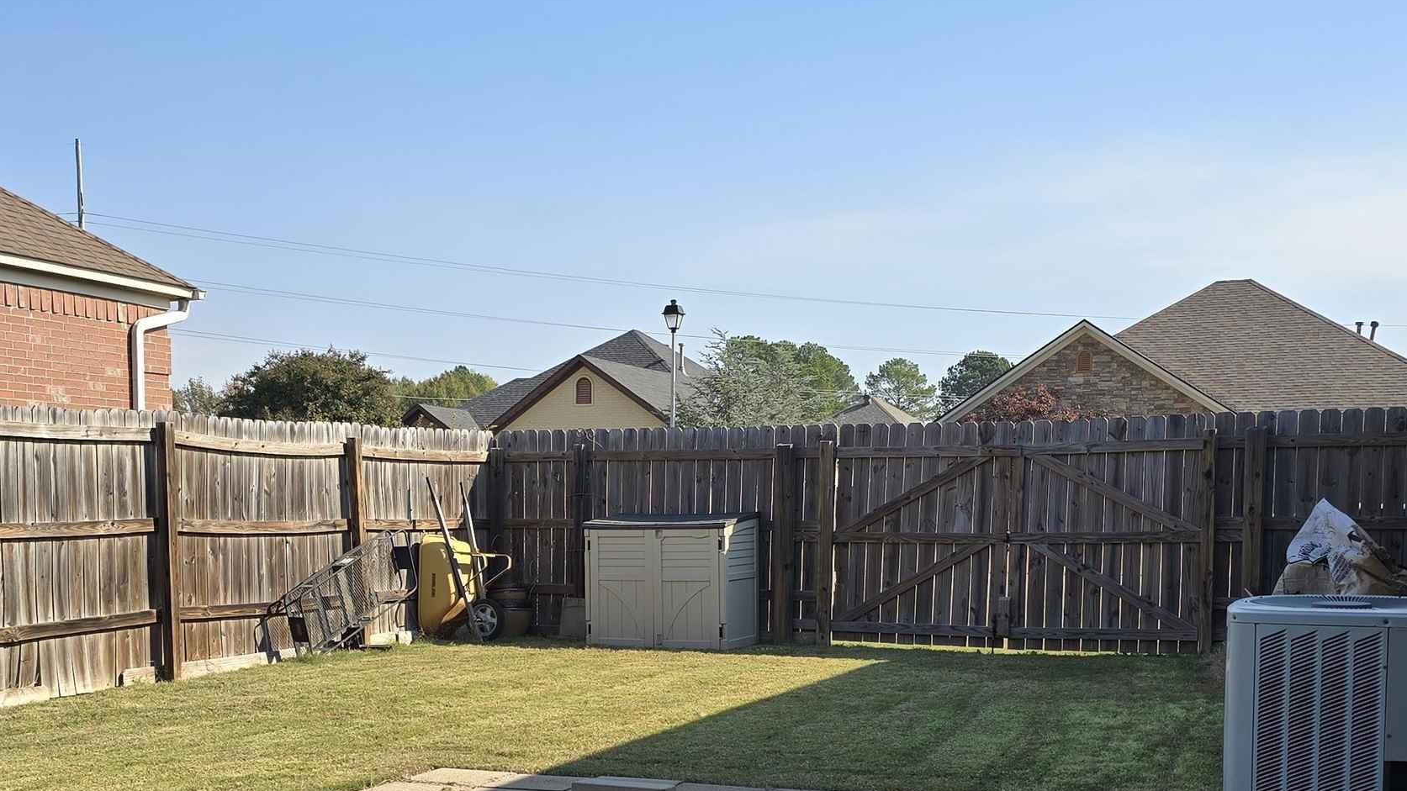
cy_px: 667
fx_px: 1716
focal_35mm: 46
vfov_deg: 25.4
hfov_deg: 44.4
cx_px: 564
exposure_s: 1/521
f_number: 1.7
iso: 12
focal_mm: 6.3
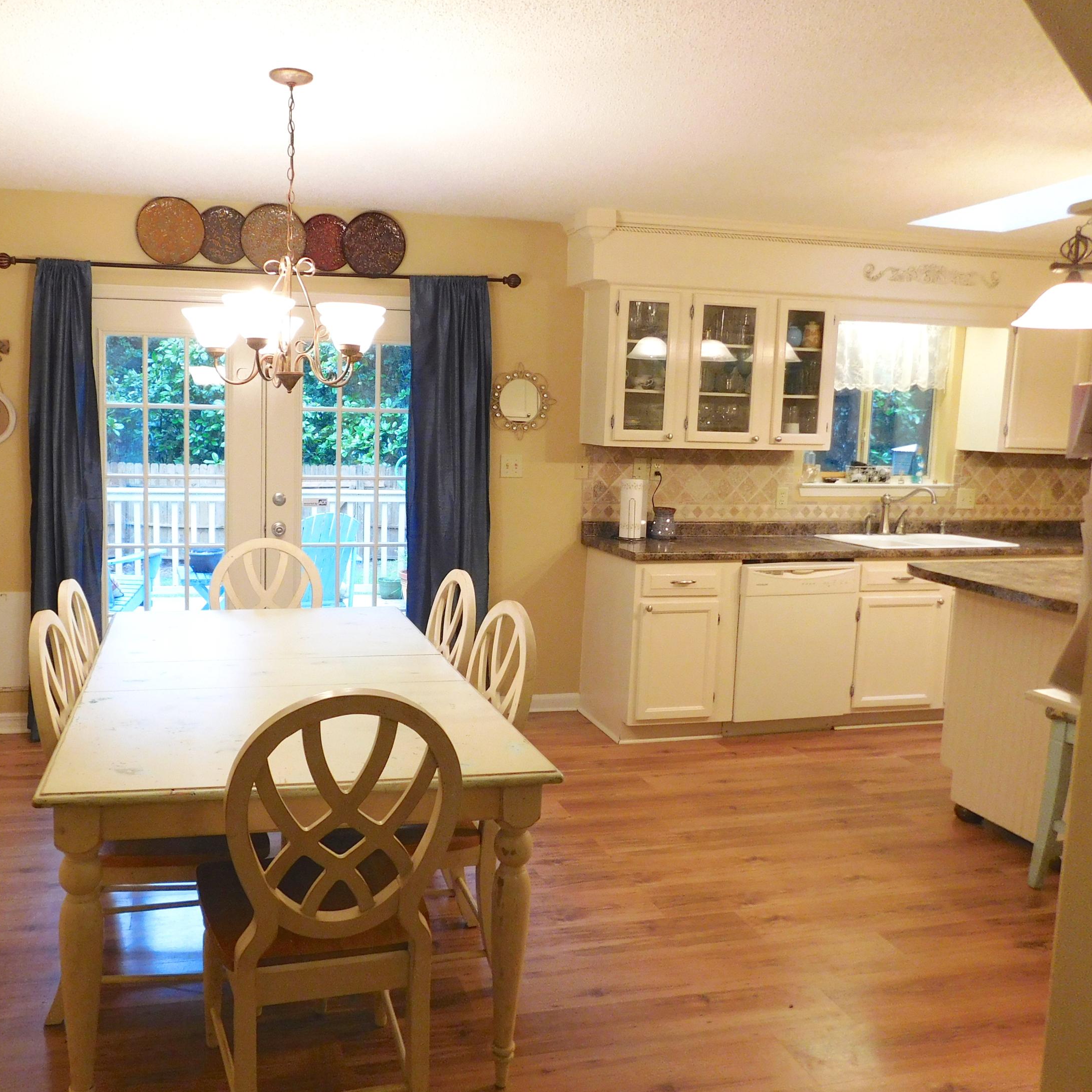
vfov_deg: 57.3
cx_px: 411
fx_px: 999
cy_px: 536
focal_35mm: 28
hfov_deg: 56.6
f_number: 3
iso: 220
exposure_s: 1/30
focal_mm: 4
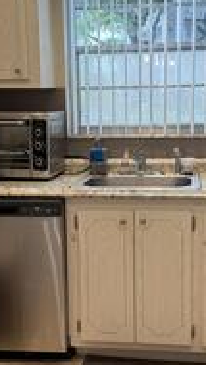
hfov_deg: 21.8
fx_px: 534
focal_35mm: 55
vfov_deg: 37.8
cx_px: 117
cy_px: 184
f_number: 1.78
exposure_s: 1/120
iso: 100
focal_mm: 6.76
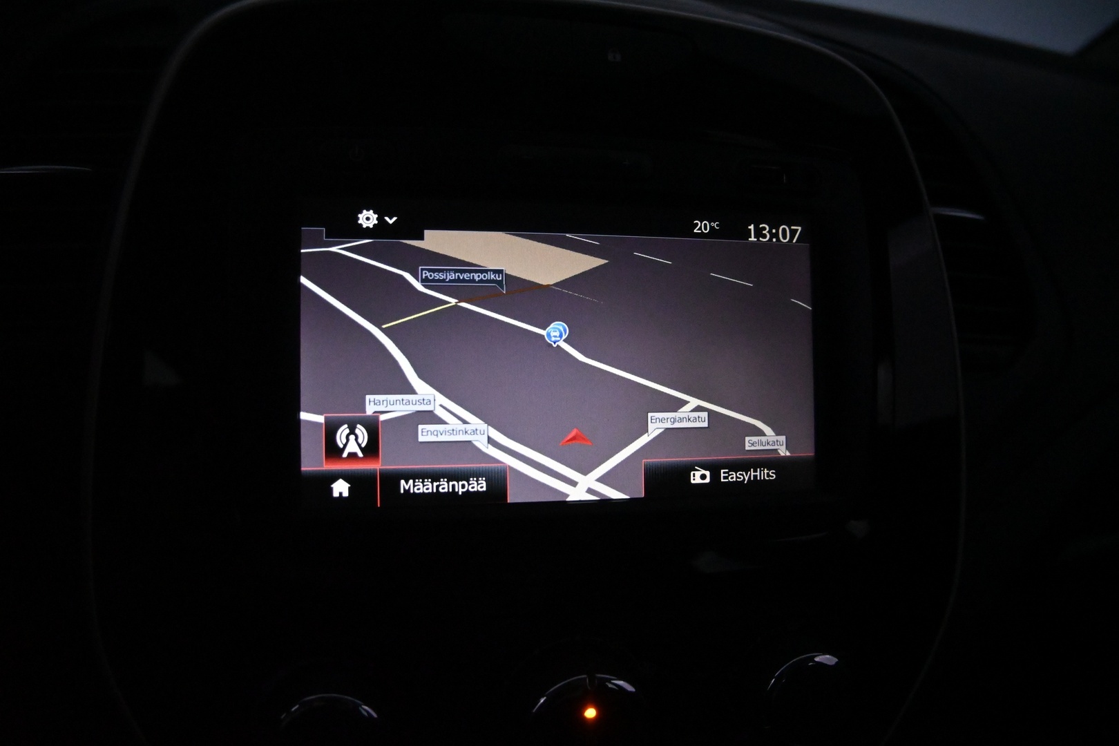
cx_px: 560
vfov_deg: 18.2
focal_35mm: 75
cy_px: 373
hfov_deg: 27.0
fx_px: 2331
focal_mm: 50
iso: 8000
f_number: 7.1
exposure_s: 1/2500
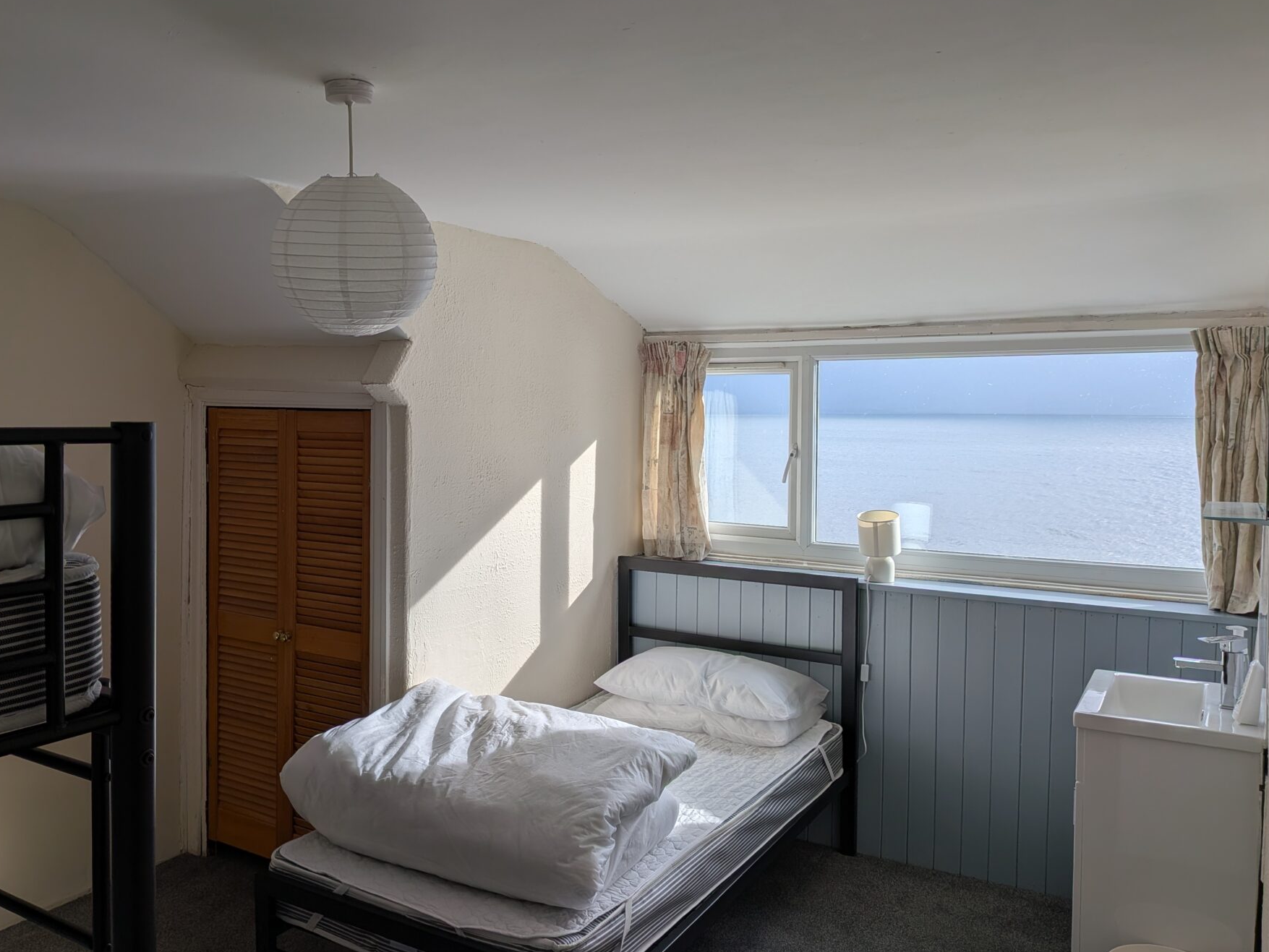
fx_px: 1027
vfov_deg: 49.7
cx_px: 547
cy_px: 441
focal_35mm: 28
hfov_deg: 63.2
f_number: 1.7
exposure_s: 1/826
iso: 36
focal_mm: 4.53
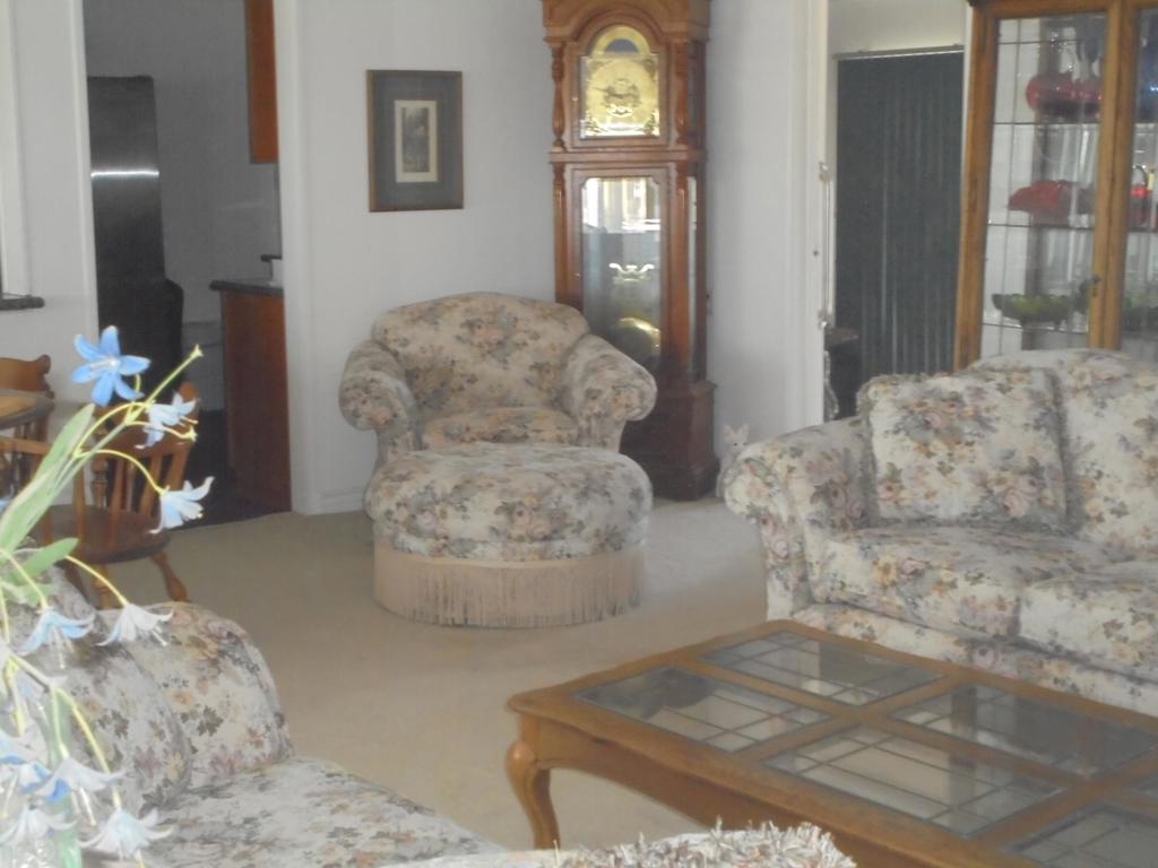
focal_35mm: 49
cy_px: 434
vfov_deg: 29.7
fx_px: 1639
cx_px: 579
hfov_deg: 38.9
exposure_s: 1/40
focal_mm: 8.9
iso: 640
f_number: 4.8
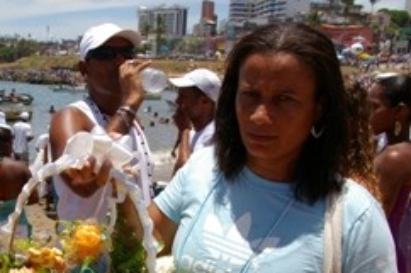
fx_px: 570
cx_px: 102
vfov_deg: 26.2
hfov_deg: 38.6
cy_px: 241
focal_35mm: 50
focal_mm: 18
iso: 200
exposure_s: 1/500
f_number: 9.5
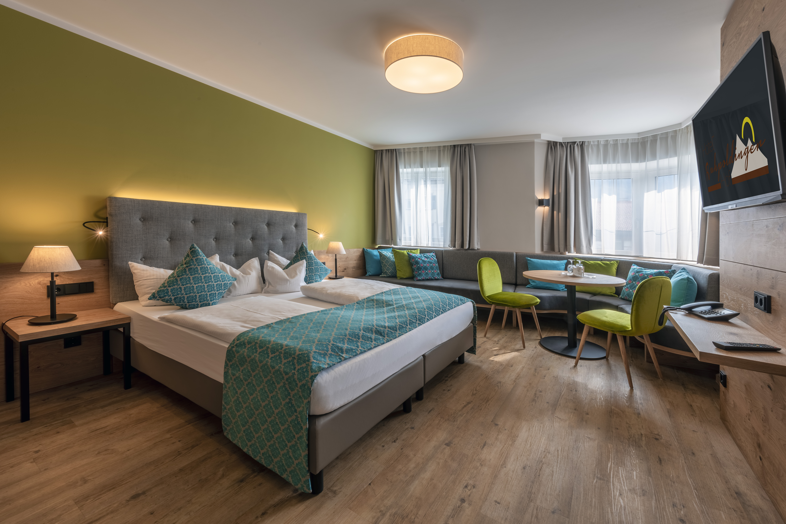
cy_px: 262
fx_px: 306
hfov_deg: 104.2
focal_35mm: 14
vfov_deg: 81.2
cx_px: 393
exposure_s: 1/60
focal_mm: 14
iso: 100
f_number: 16
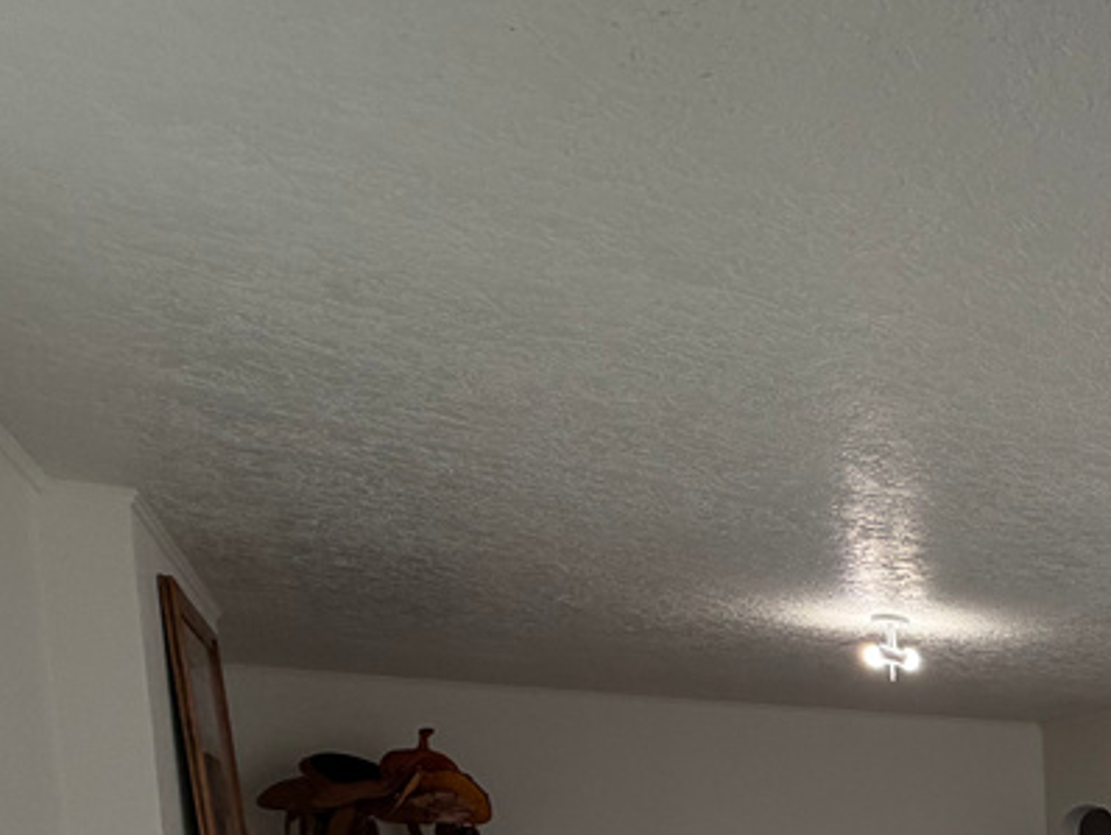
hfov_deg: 36.2
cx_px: 1407
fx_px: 1156
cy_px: 949
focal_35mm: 36
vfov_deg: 33.7
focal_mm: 2.22
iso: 100
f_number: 2.2
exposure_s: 1/121
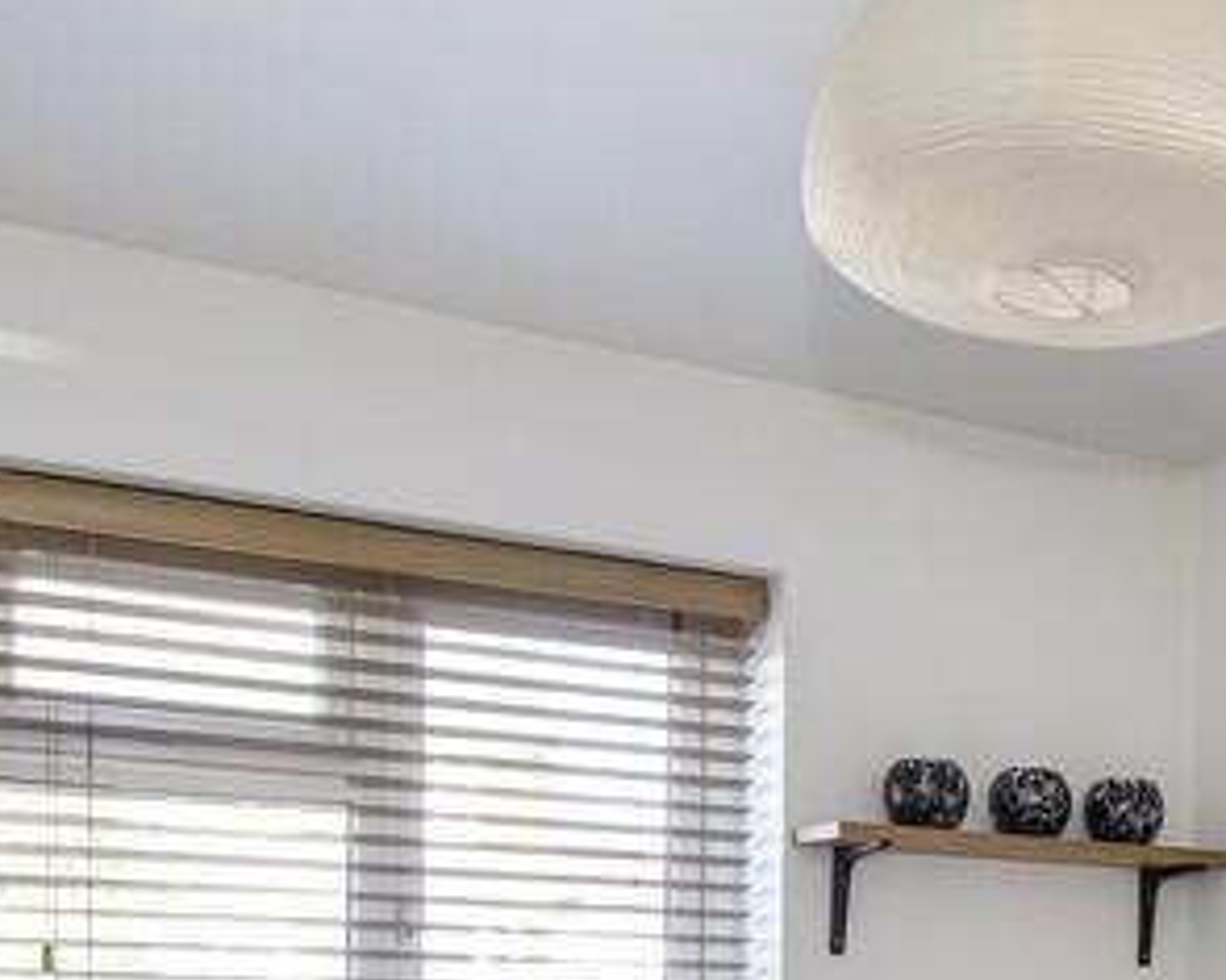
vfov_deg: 28.1
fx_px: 1777
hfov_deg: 35.8
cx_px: 1101
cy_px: 1078
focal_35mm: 49
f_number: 8
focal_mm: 10
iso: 640
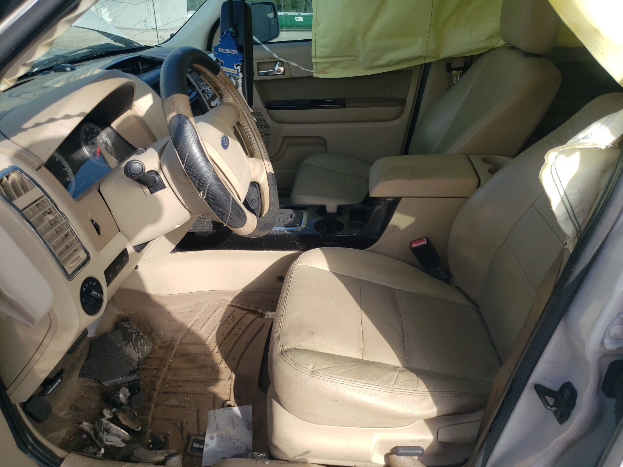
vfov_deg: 53.1
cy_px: 234
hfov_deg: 67.3
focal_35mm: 26
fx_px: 468
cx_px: 312
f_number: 1.5
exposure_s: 1/1250
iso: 50
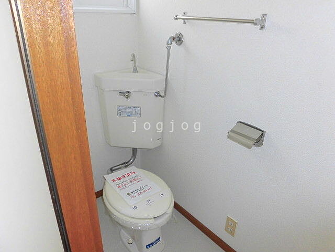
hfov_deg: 71.6
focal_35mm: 24
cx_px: 168
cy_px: 126
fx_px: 232
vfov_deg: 56.8
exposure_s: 1/50
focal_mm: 4.3
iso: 100
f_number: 3.1
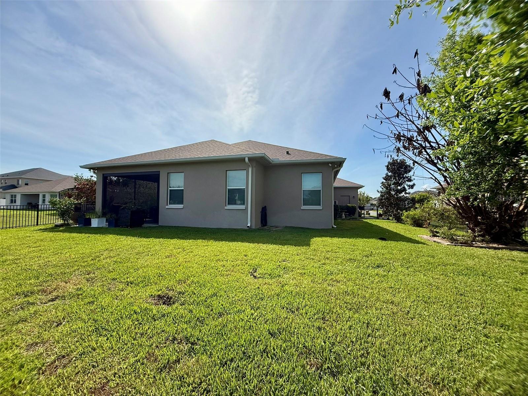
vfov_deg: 85.7
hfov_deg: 102.1
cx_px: 264
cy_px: 198
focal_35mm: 14
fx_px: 214
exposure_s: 1/3125
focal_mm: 2.22
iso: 50
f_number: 2.2
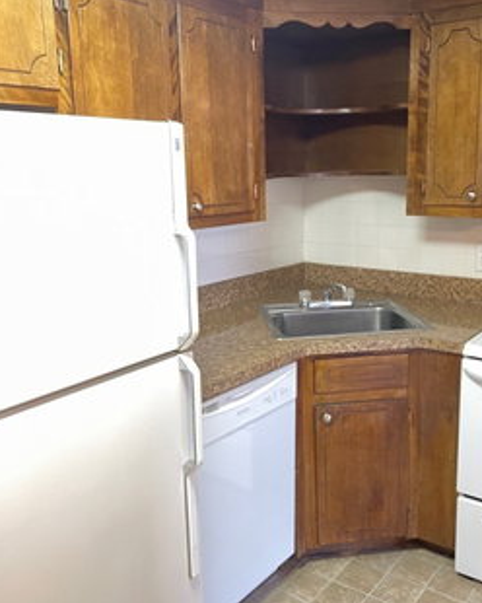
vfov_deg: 51.5
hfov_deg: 42.1
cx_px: 279
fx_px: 624
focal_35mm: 35
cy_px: 294
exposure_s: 1/24
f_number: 1.6
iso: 800
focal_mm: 4.2
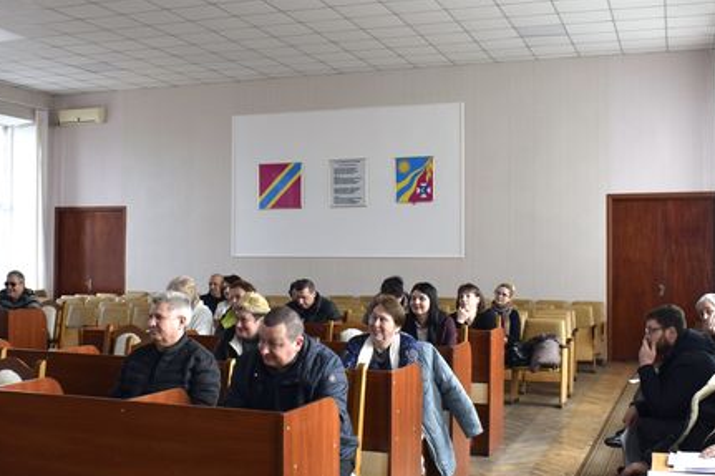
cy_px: 239
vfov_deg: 28.6
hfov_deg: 41.8
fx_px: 933
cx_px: 292
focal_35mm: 47
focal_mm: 18
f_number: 6.3
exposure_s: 1/160
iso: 400
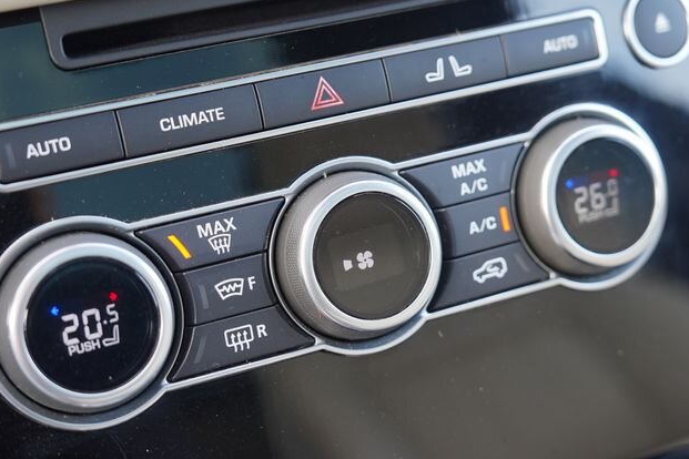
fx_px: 1263
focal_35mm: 66
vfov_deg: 20.6
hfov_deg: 30.5
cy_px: 236
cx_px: 314
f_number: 3.2
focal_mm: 40
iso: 125
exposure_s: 1/30
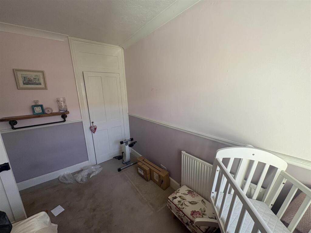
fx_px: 126
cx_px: 156
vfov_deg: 85.7
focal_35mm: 14
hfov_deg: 102.1
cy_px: 116
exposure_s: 1/99
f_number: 2.2
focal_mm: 2.22
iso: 80
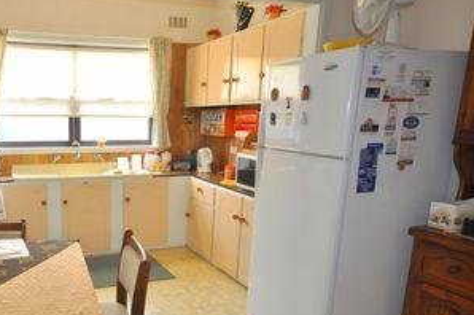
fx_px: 405
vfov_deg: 42.2
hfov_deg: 57.2
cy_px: 193
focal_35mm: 31
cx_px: 111
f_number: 4.5
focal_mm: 13
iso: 800
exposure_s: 1/100
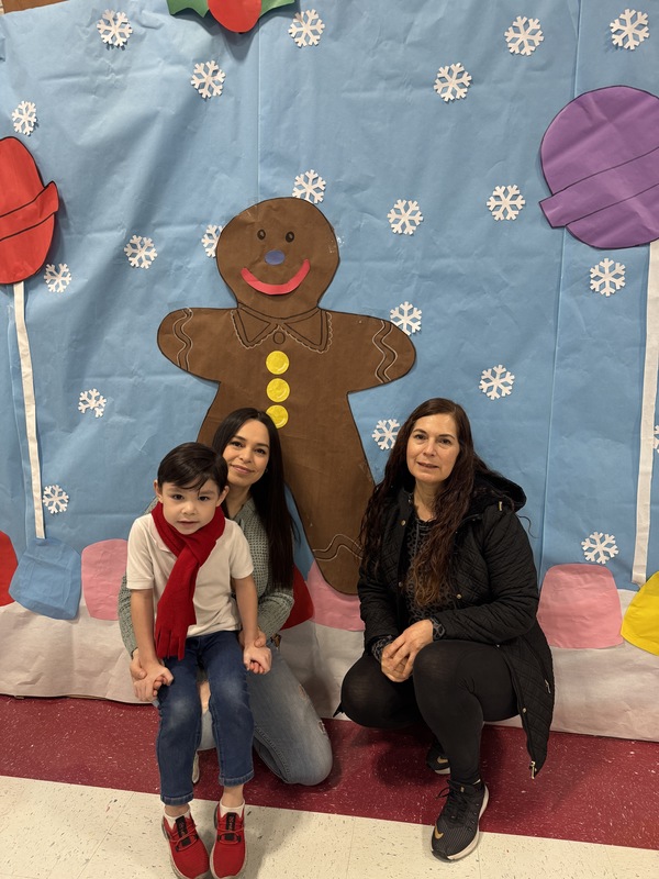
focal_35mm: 24
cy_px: 440
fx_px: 609
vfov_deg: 71.6
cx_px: 330
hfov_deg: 56.8
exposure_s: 1/120
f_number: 1.78
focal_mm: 6.76
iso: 200
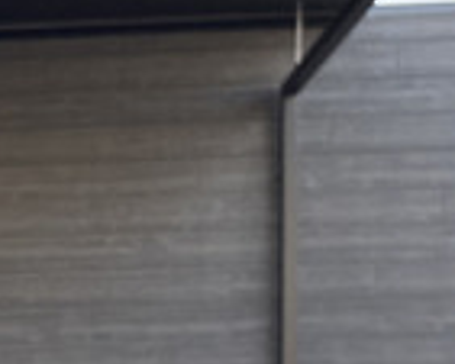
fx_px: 1550
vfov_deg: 12.4
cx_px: -219
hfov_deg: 15.5
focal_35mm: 115
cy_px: 625
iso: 32
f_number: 1.8
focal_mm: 4.25
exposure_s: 1/291
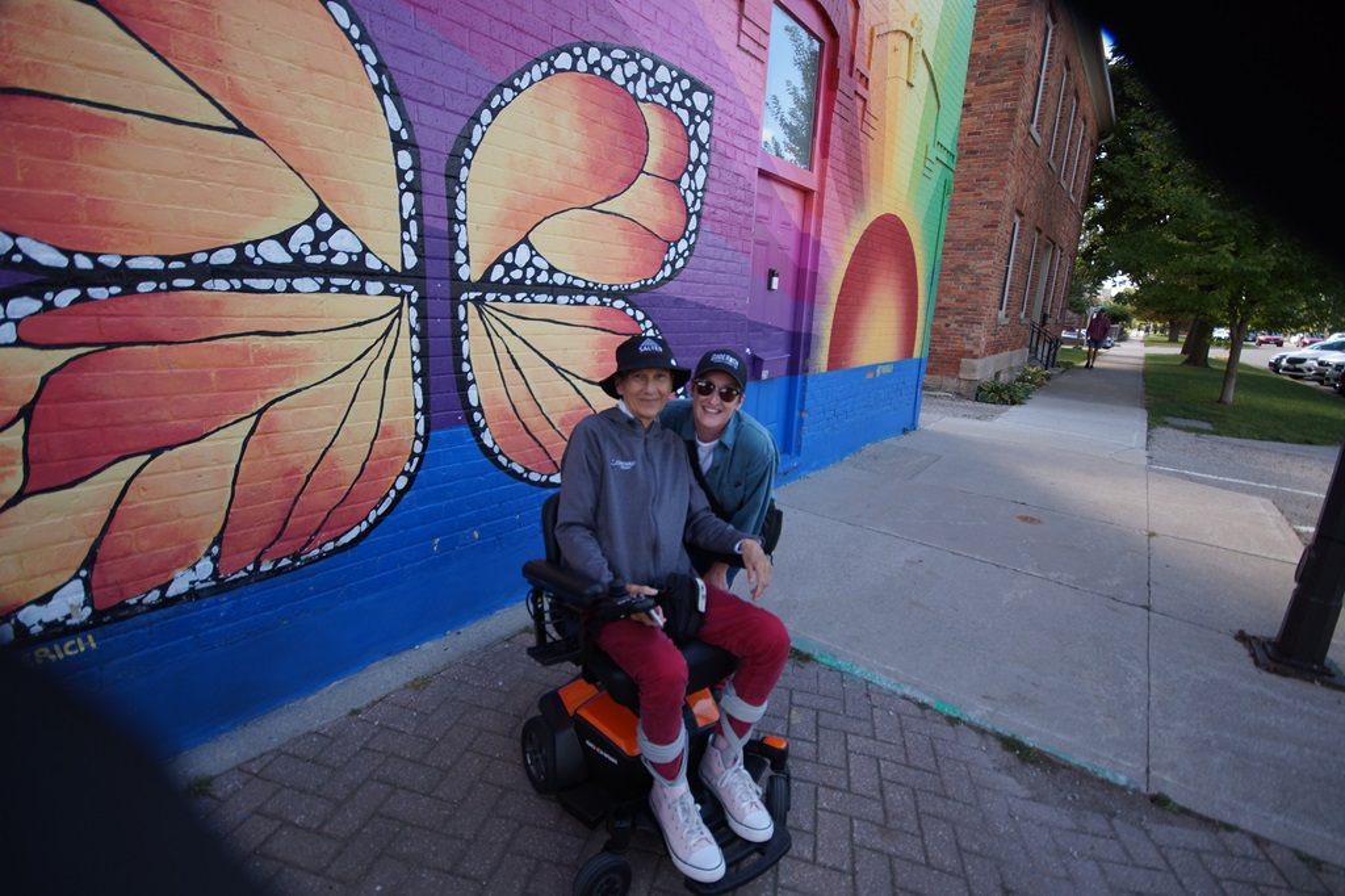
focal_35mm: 16
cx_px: 672
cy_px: 448
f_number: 4
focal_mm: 11
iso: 100
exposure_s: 1/160
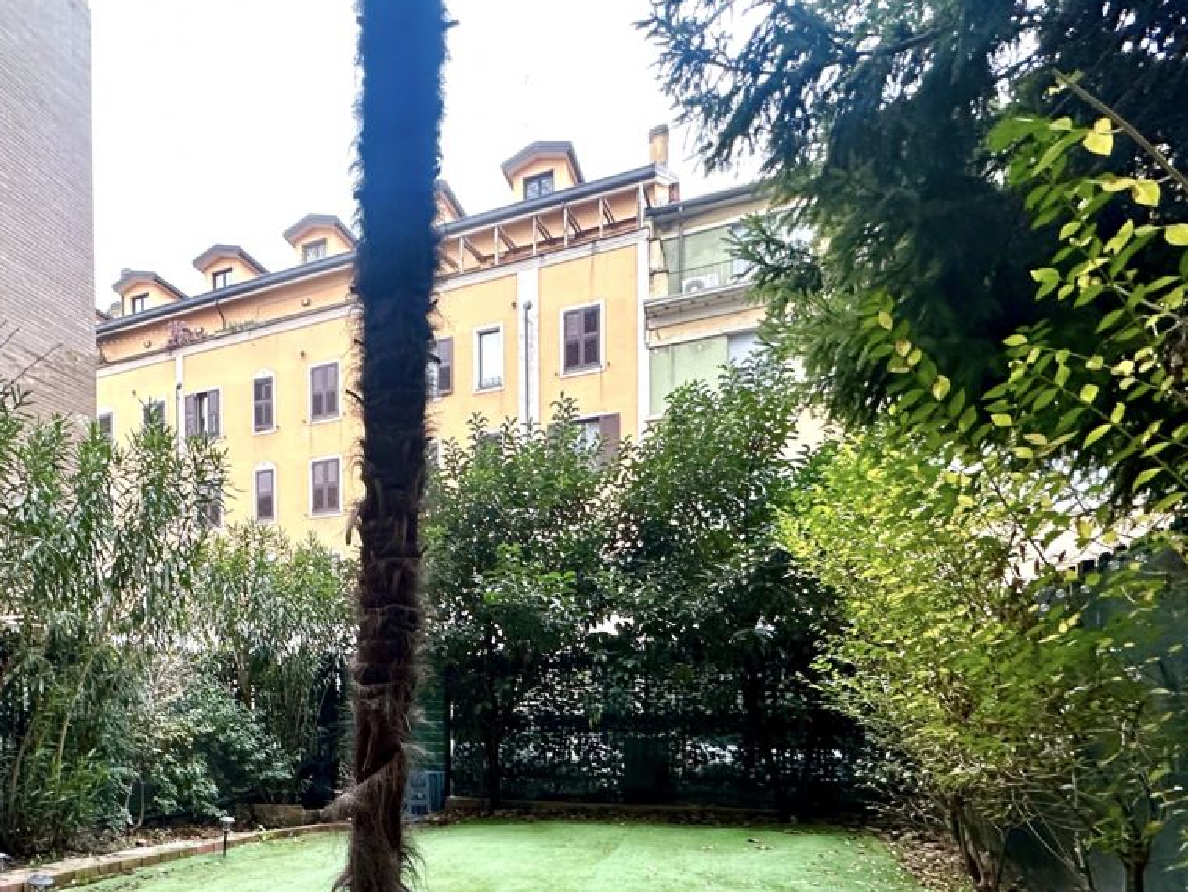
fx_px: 824
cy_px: 723
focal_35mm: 24
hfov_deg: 69.2
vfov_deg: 52.8
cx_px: 378
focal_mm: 2.22
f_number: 2.2
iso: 250
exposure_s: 1/50
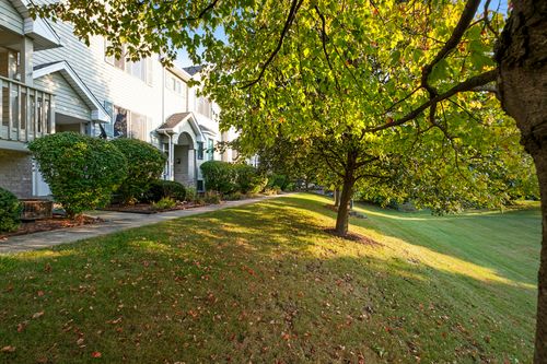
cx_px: 274
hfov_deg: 100.4
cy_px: 182
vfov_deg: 77.3
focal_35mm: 15
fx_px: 228
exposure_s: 1/75
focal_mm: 10
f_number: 8
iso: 320
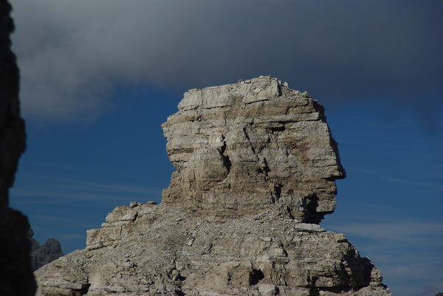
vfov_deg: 6.2
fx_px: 2734
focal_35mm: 222
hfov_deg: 9.3
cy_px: 148
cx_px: 222
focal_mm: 148
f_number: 8
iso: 100
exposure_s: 1/250
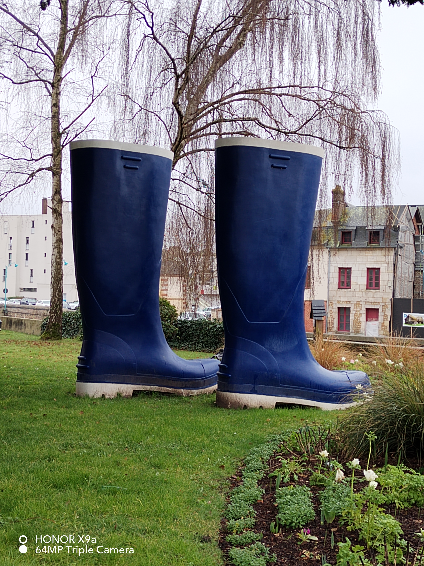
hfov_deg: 28.0
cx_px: 212
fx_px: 849
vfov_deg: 36.8
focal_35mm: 52
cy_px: 283
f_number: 1.8
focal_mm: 4.75
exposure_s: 1/100
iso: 171
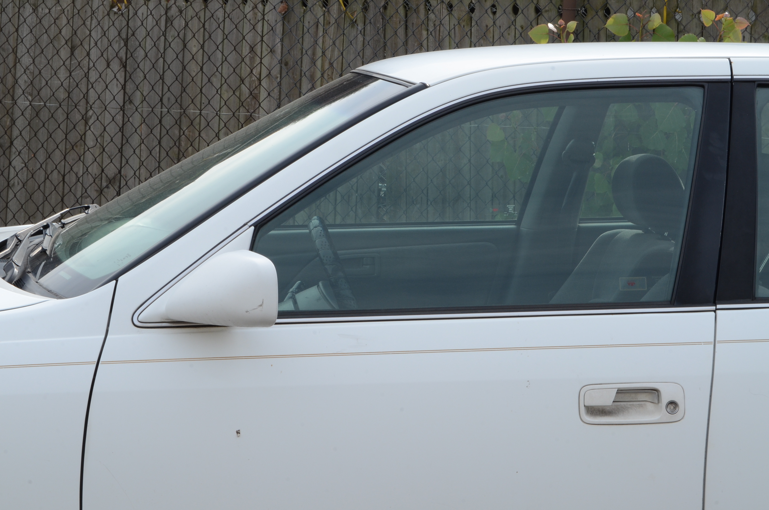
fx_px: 1759
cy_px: 255
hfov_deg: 24.7
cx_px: 384
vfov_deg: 16.5
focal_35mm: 82
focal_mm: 55
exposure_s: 1/80
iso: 400
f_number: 20
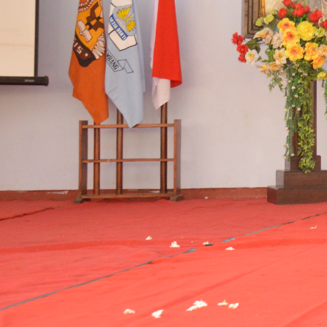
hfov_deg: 12.4
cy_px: 57
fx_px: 1379
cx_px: 585
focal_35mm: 129
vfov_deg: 13.4
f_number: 4
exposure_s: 1/60
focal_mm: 28
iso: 1600
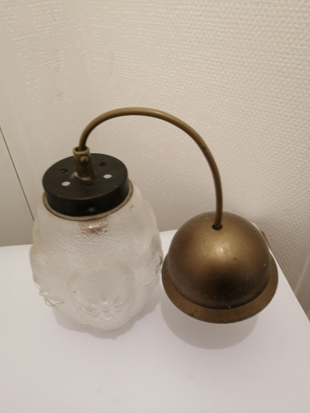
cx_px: 155
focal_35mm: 26
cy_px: 206
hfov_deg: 53.1
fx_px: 310
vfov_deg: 67.3
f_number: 1.8
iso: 320
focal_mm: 3.96
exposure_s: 1/33.3
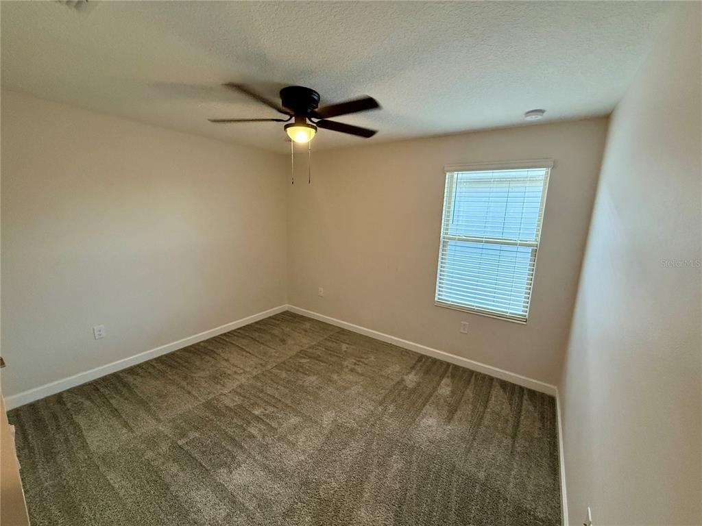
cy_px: 263
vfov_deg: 85.7
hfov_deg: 102.1
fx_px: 284
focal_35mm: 14
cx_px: 351
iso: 400
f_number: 2.2
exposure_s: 1/120
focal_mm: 2.22
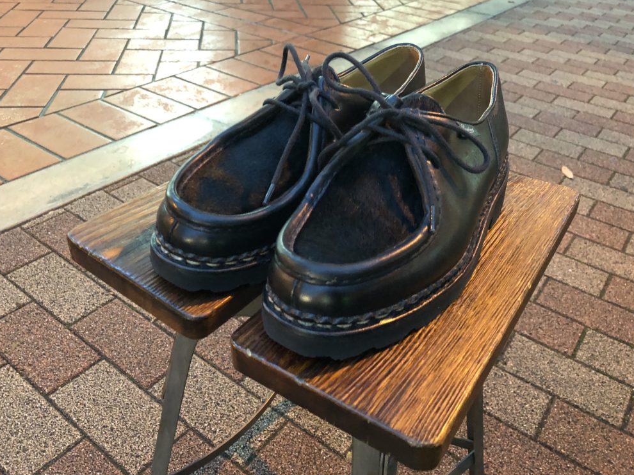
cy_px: 232
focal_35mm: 30
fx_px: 549
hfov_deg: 60.0
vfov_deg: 46.8
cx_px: 312
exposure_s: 1/4
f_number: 1.8
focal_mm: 3.99
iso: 100
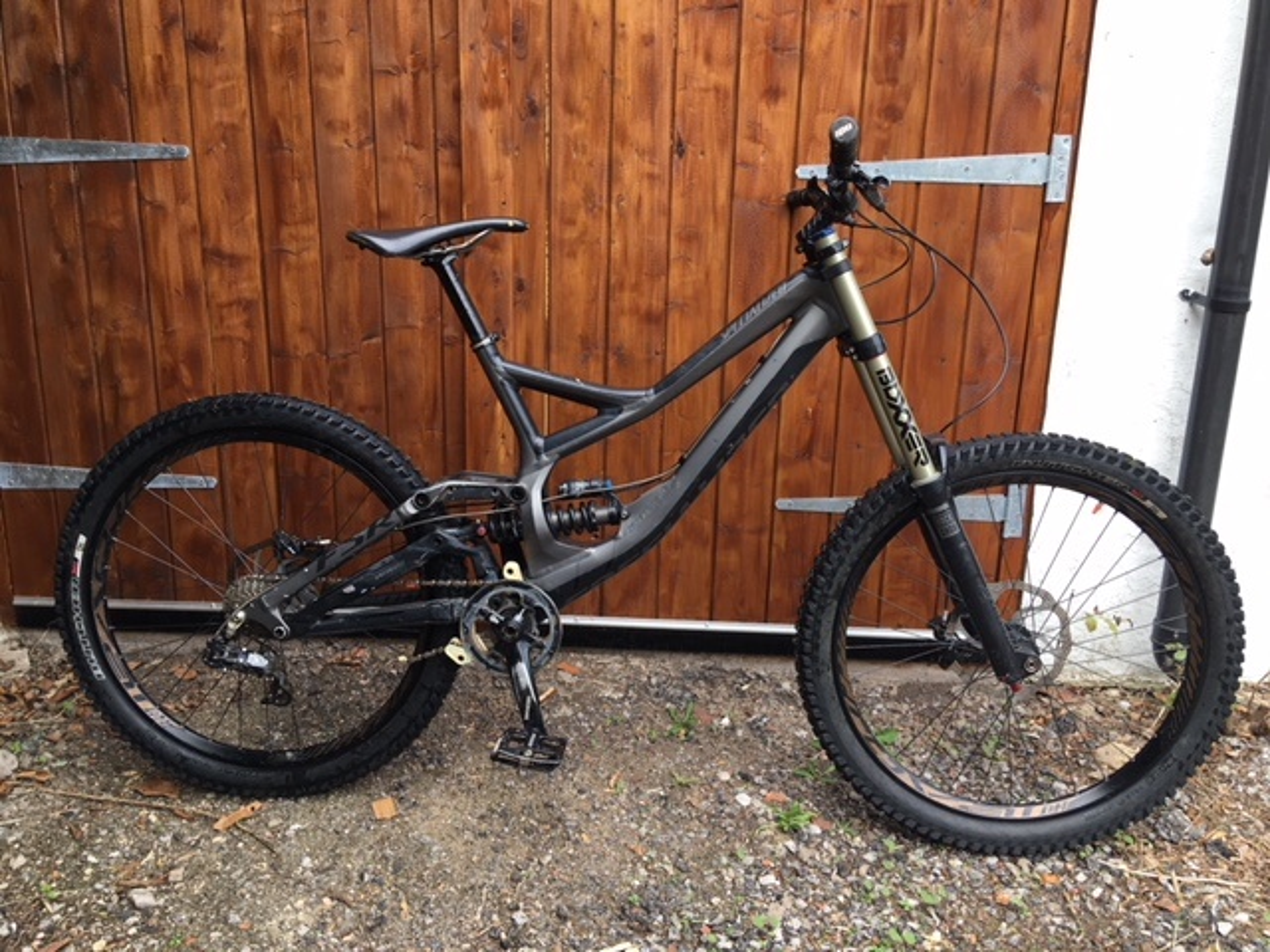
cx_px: 635
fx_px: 1064
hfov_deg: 61.7
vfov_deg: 48.2
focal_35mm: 29
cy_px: 476
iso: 25
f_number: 2.2
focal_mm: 4.15
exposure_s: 1/192
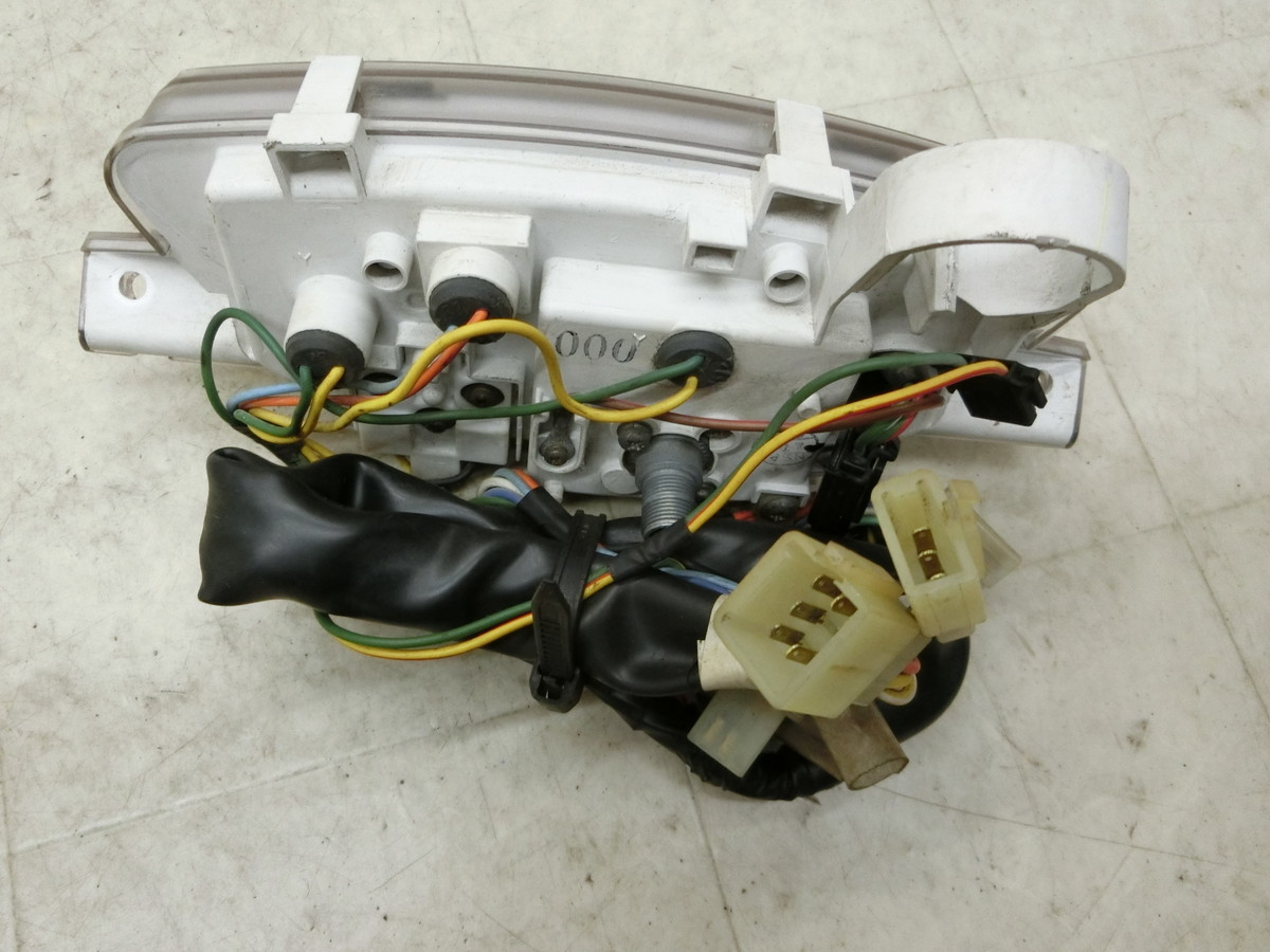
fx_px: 917
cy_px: 476
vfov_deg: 54.9
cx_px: 635
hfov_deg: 69.4
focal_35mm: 25
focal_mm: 4.5
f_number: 3.5
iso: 400
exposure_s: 1/80
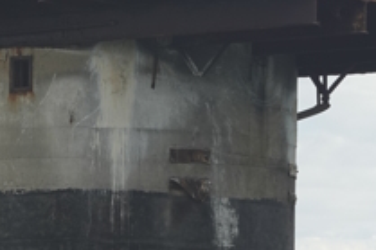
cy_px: 19
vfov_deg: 4.0
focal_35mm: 347
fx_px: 3621
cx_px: 354
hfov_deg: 5.9
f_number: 4
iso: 100
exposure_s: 1/1000
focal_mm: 38.04
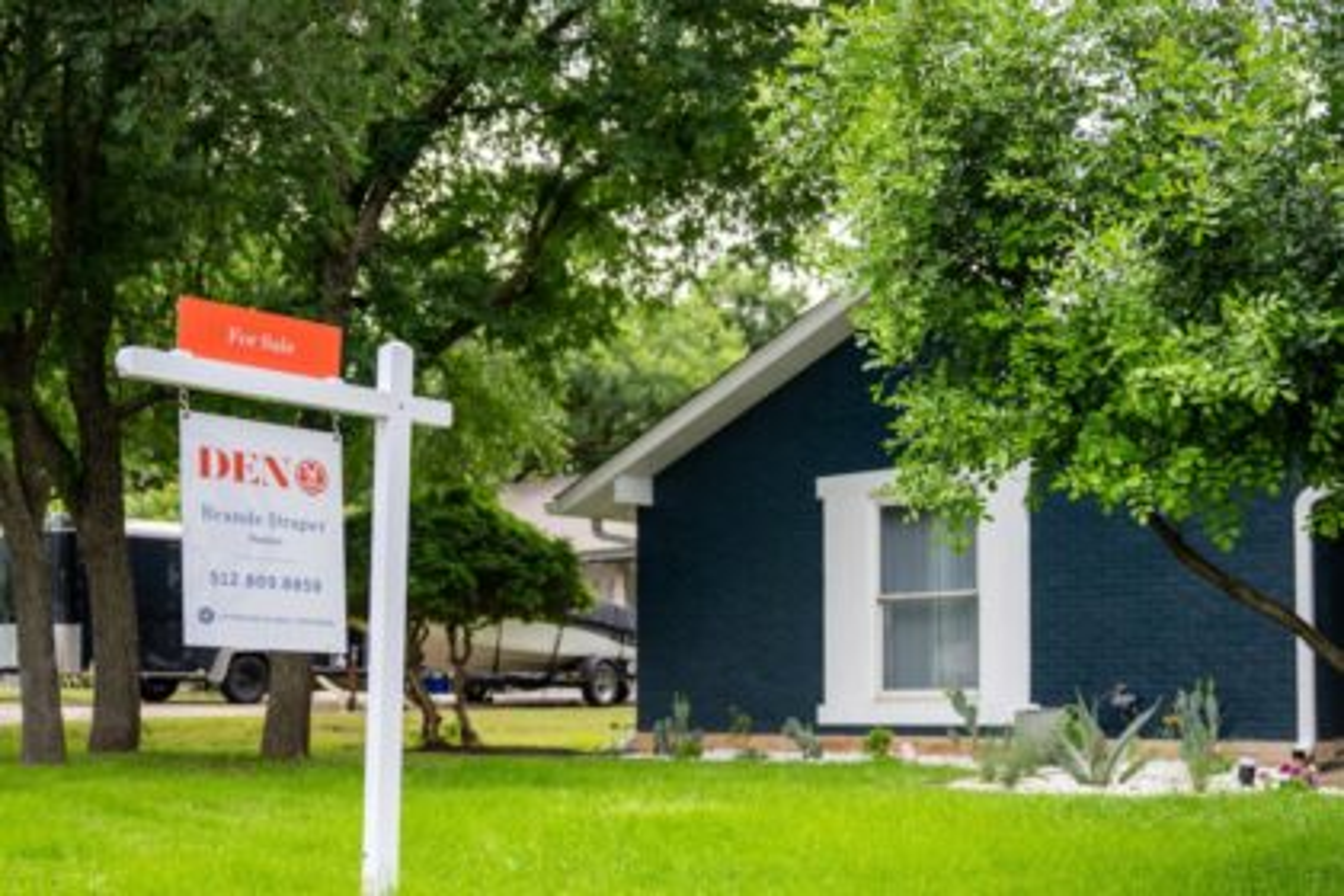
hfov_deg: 57.2
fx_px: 1232
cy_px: 448
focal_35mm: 33
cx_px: 672
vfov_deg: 40.0
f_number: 2.8
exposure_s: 1/800
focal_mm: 33
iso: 64
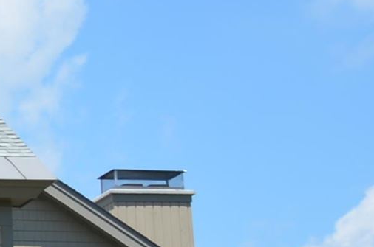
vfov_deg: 5.8
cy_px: 213
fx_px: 2457
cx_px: -623
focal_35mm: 237
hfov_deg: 7.9
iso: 100
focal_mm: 26
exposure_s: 1/160
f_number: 8
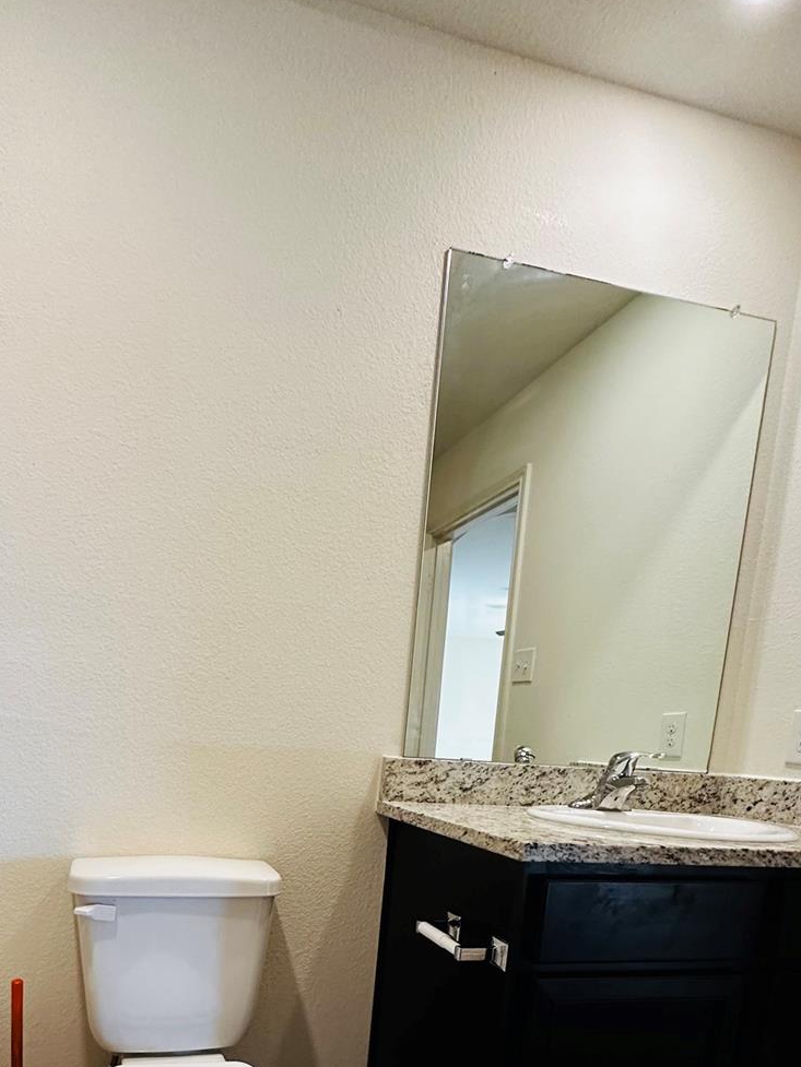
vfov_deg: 70.1
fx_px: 679
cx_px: 243
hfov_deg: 59.1
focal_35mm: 22
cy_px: 827
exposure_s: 1/120
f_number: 2.2
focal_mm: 2.22
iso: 250
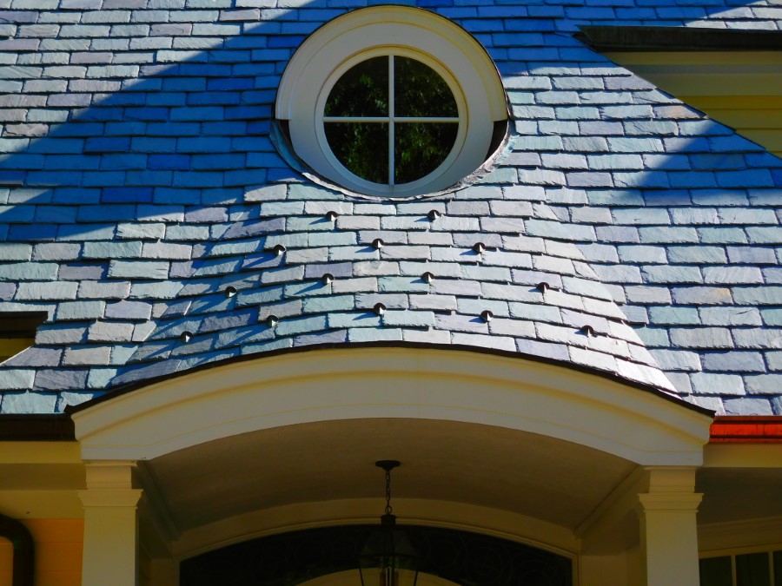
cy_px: 293
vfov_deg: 14.8
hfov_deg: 19.6
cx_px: 391
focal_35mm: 100
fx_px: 2259
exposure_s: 1/320
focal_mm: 17.8
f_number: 4.8
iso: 125
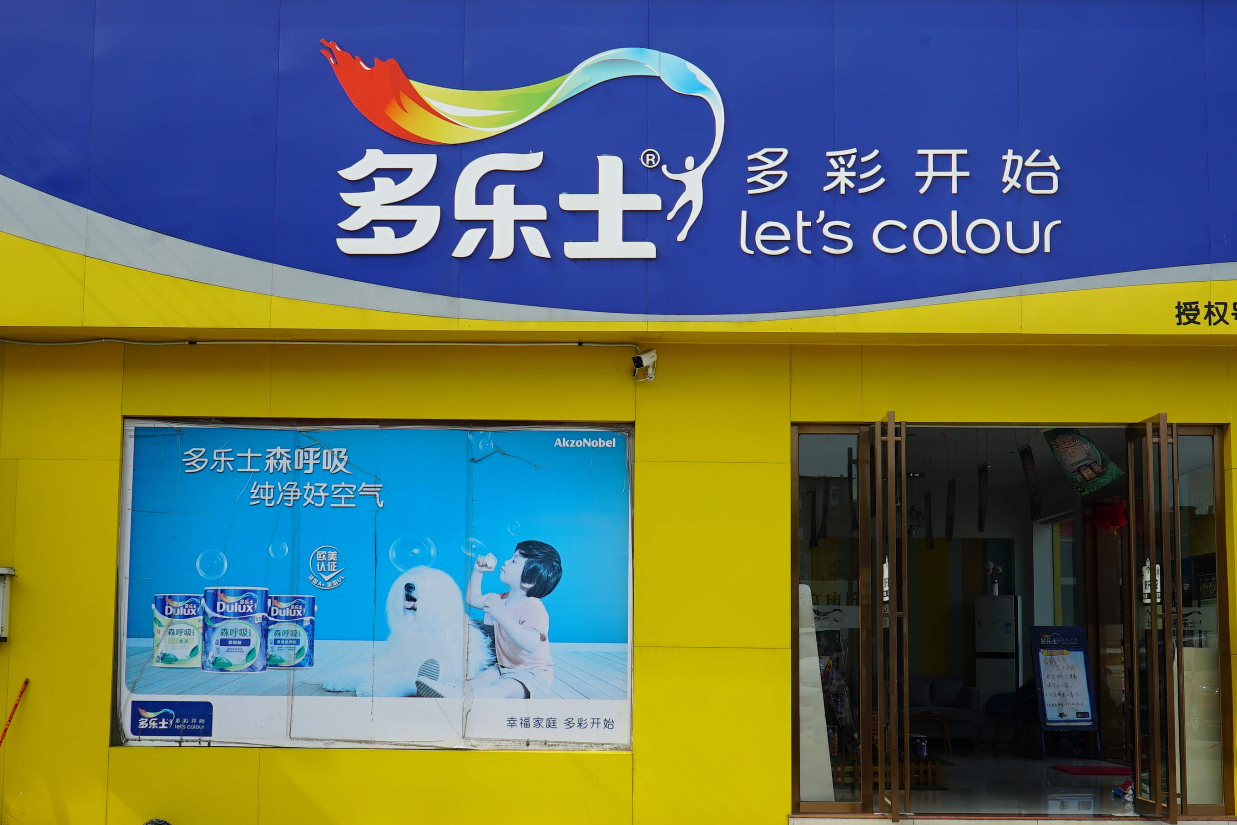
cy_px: 407
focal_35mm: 55
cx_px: 614
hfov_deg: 36.2
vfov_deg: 24.6
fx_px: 1890
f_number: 13
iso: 100
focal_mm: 36
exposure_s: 1/80
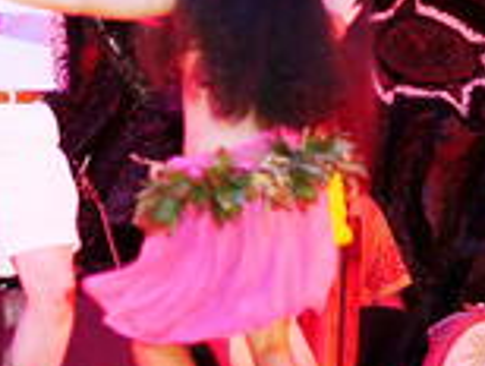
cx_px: -28
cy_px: -13
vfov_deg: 5.7
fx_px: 3691
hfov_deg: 7.5
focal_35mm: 263
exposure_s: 1/100
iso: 1250
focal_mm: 45
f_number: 1.8
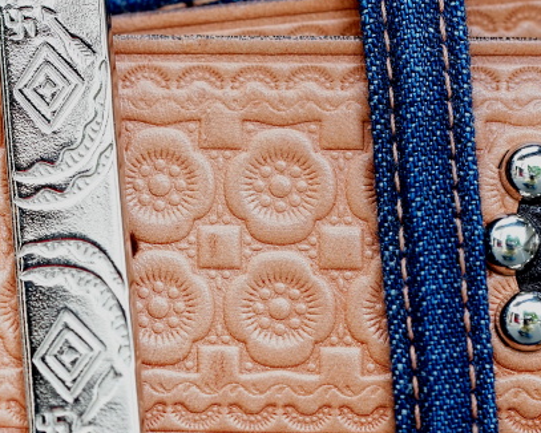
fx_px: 5382
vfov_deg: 4.6
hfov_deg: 5.7
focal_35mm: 336
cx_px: 9
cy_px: 311
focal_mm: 135
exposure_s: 1/160
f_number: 4.5
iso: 1250
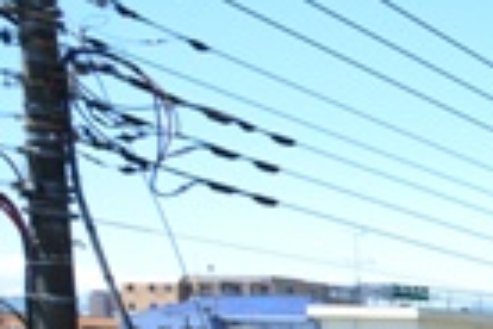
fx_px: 890
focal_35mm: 65
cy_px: 468
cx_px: 986
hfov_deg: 18.9
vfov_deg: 18.8
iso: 400
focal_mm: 10
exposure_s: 1/250
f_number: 10
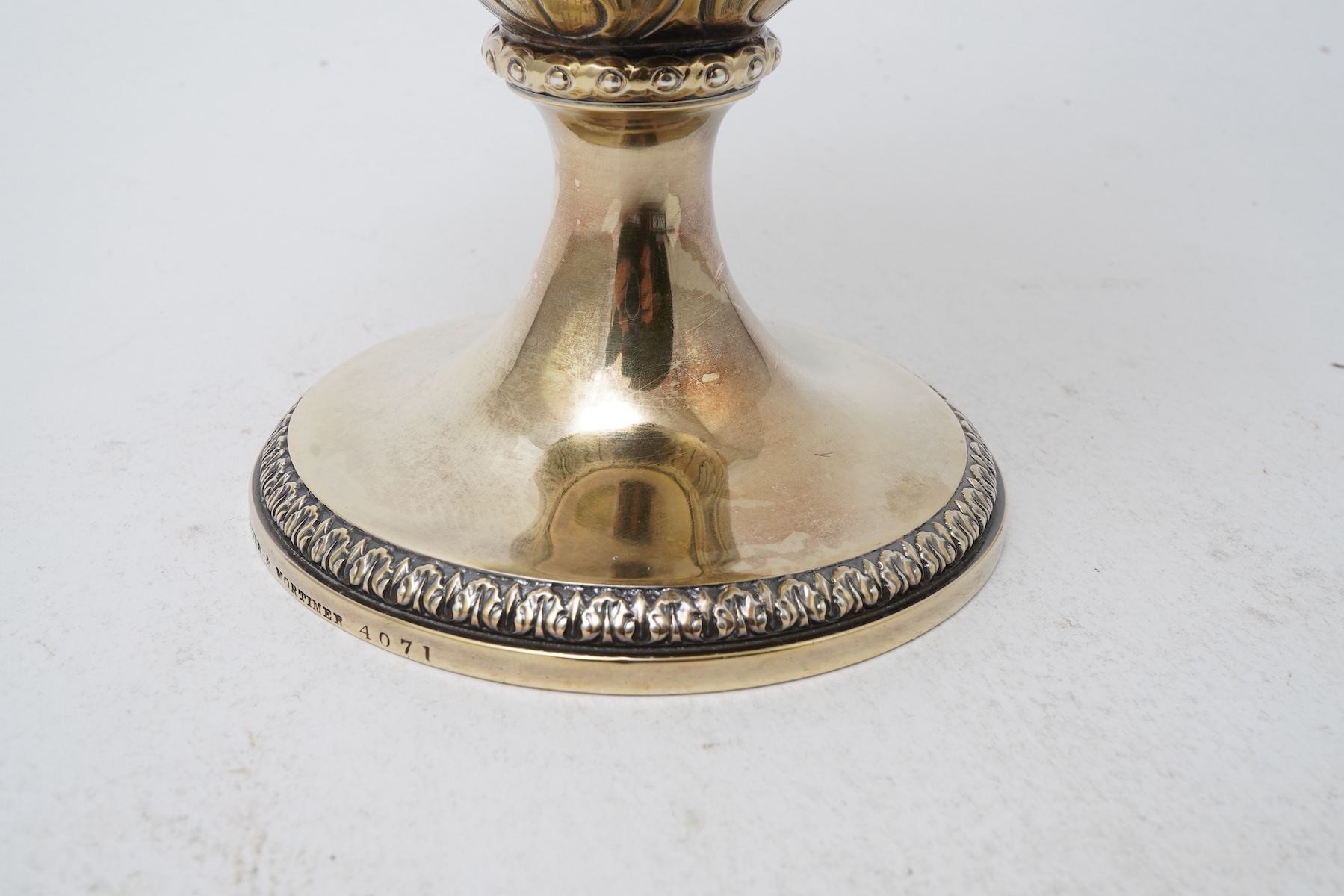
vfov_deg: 29.9
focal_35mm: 45
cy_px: 448
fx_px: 1680
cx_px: 672
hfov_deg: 43.6
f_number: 22
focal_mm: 30
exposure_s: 1/125
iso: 500
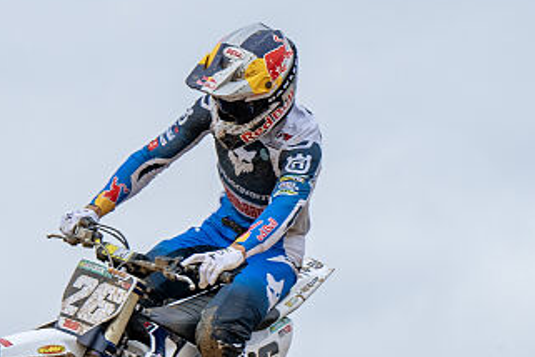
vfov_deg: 2.7
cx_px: 27
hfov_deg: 4.1
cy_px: 530
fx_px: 7460
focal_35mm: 502
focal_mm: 130
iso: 320
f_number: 5.6
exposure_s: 1/1250
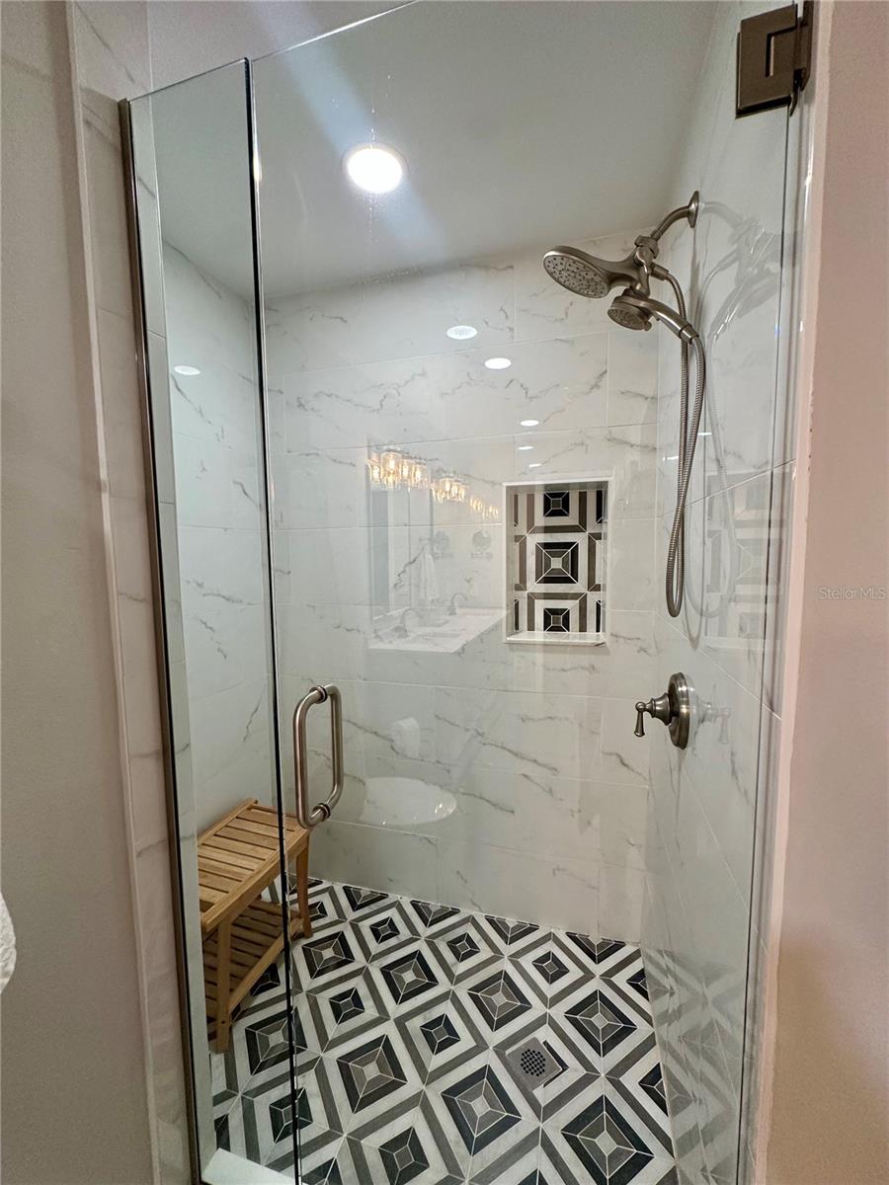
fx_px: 479
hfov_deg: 85.7
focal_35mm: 14
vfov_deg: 102.1
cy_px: 592
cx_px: 444
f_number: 2.2
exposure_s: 1/120
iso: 200
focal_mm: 2.22
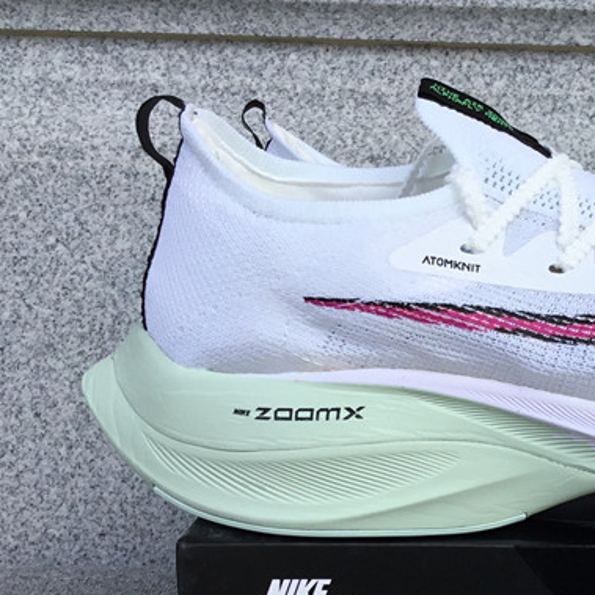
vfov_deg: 26.2
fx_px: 1264
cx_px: 546
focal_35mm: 65
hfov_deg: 25.6
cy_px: 431
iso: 25
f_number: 2.4
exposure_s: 1/365
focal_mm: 3.3
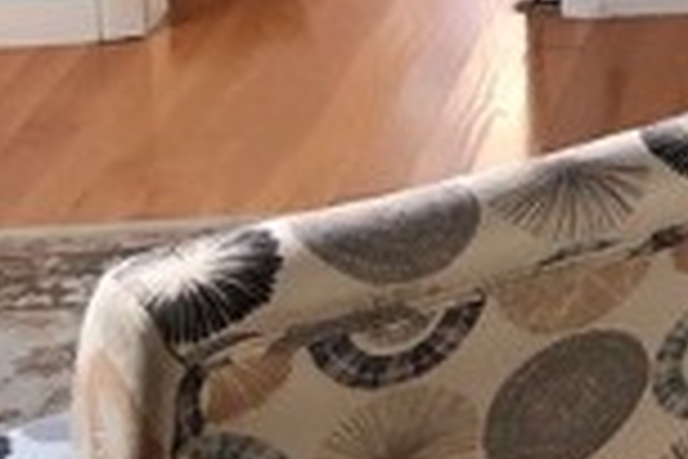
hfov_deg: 12.9
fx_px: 2790
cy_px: -738
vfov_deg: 8.4
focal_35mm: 146
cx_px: 1196
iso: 40
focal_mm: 3.99
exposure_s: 1/20
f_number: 1.8
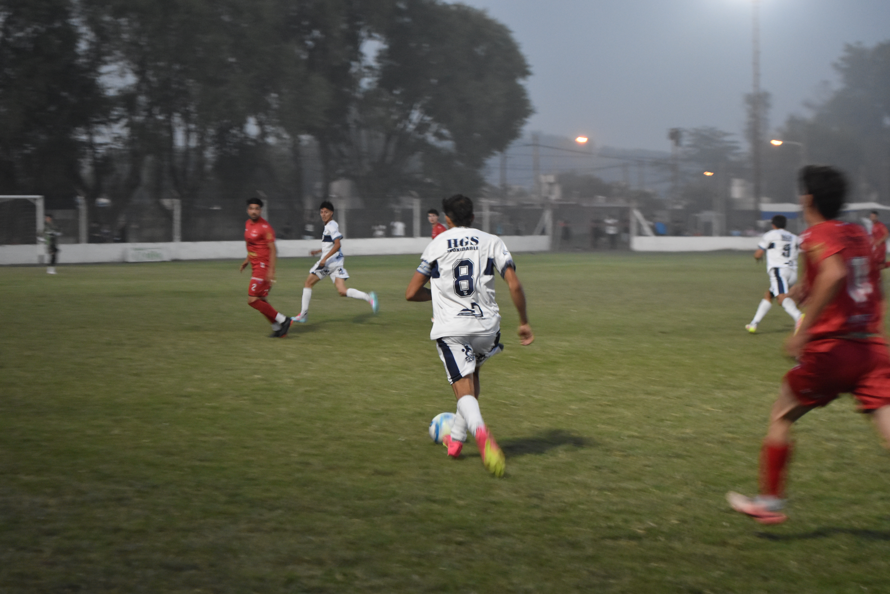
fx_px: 1780
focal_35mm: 72
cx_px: 445
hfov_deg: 28.1
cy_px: 297
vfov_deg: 18.9
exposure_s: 1/60
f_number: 5.6
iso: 2200
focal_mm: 48
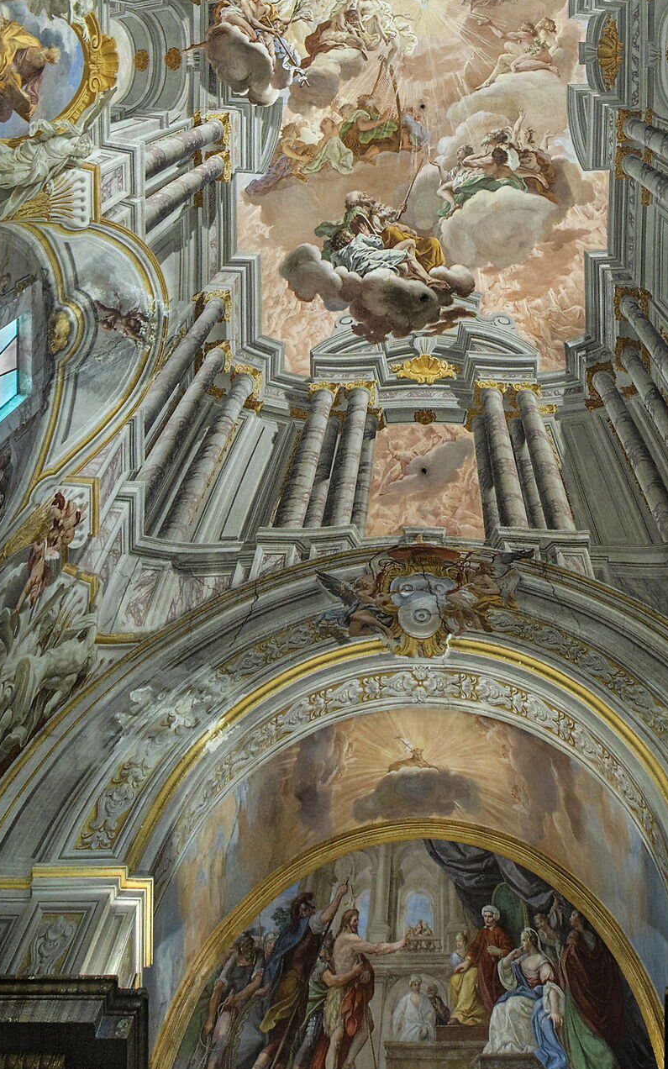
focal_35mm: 24
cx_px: 387
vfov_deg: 60.9
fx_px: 699
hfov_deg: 50.9
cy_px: 72
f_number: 5
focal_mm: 6
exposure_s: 1/15
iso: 800
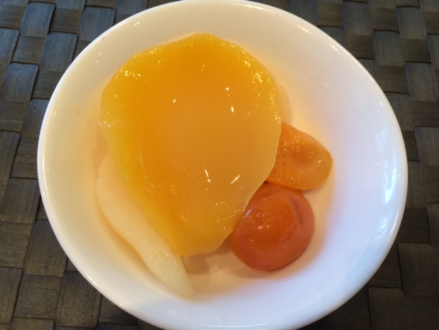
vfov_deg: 48.2
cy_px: 165
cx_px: 220
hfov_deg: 61.7
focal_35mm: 29
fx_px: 368
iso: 50
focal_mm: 4.15
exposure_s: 1/33
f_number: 2.2
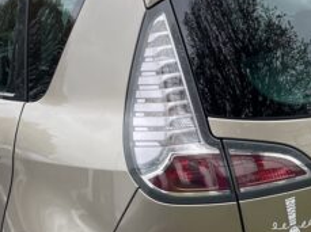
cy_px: 198
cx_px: 209
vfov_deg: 16.0
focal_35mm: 91
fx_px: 816
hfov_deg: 21.5
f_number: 1.6
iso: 32
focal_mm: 4.2
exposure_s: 1/686
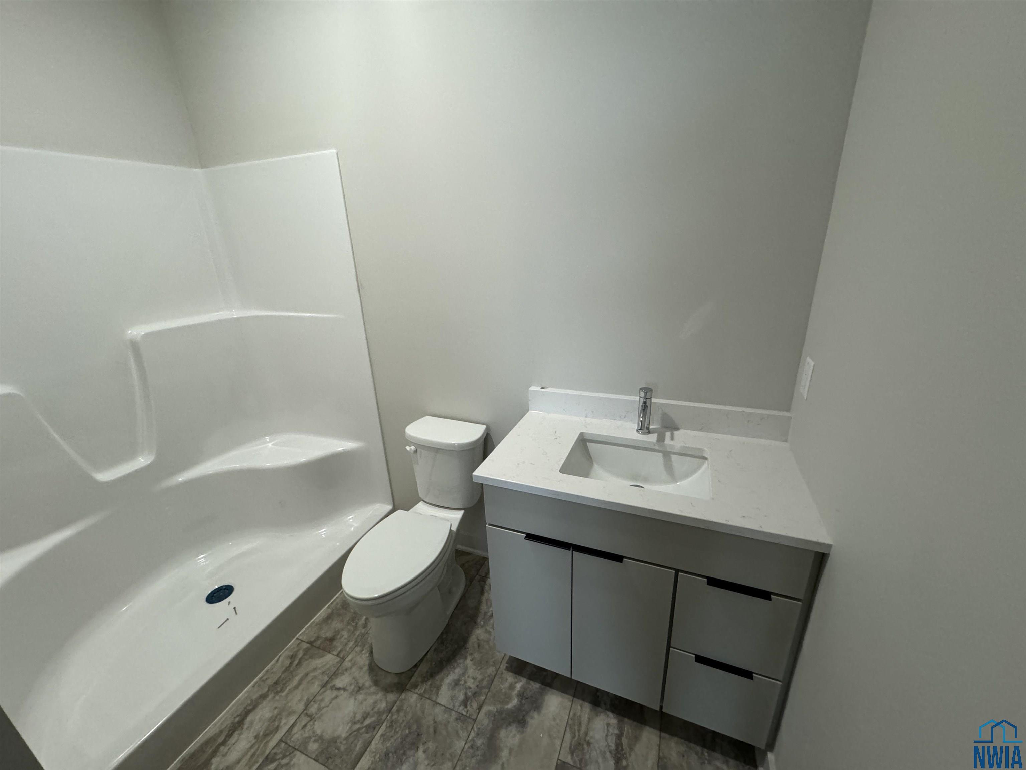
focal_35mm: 14
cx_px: 513
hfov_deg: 102.1
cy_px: 385
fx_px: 415
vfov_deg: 85.7
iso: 400
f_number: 2.2
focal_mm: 2.22
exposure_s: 1/60
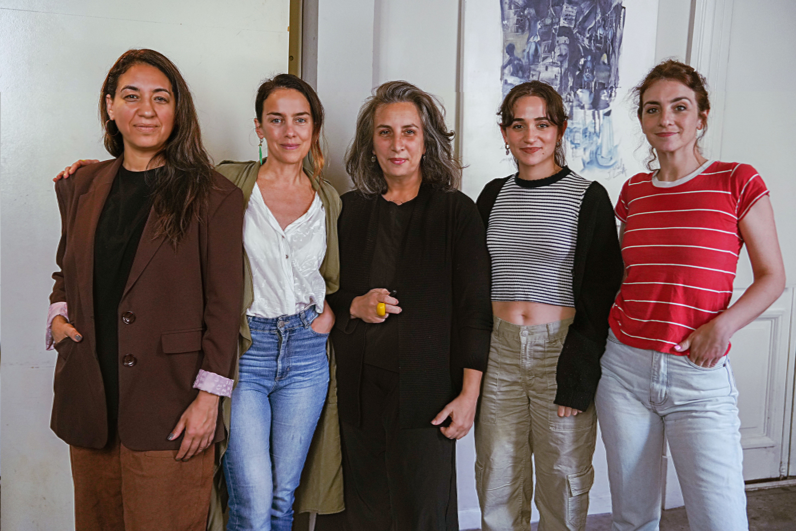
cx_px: 398
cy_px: 266
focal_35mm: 45
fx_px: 995
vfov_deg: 29.9
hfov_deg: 43.6
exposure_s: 1/320
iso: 2500
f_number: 2.8
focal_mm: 45
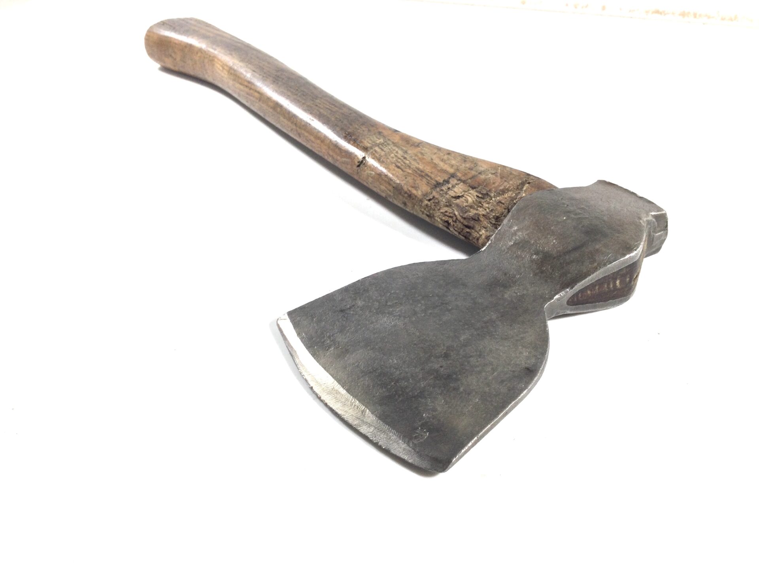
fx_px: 680
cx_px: 380
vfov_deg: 45.4
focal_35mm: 31
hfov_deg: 58.4
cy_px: 284
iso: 25
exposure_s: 1/50
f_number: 2.4
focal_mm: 3.3
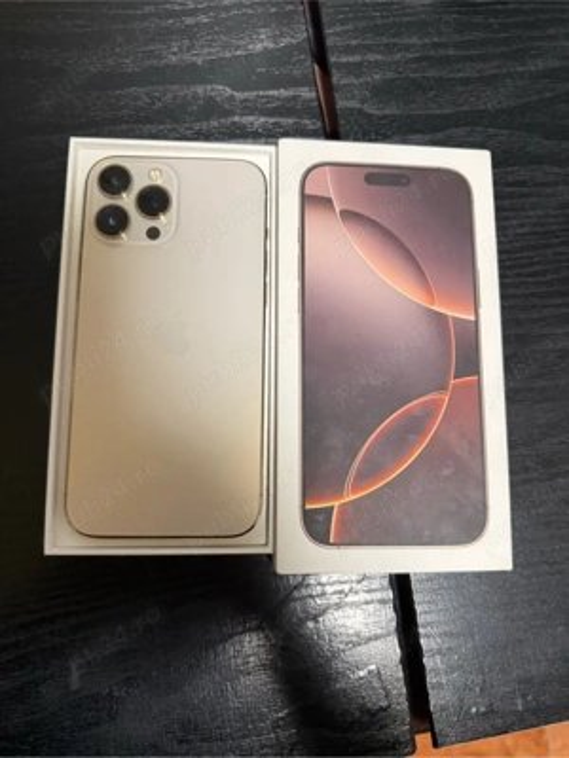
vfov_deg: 71.6
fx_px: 526
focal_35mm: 24
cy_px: 379
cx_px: 284
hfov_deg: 56.8
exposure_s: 1/60
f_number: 1.78
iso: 320
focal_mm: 6.76
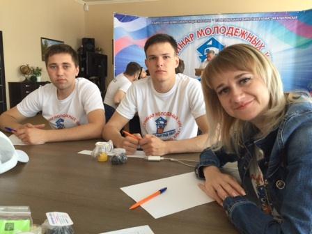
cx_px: 156
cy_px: 117
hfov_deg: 61.7
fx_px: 261
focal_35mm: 29
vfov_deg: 48.2
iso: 64
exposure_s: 1/33
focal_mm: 4.15
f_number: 2.2
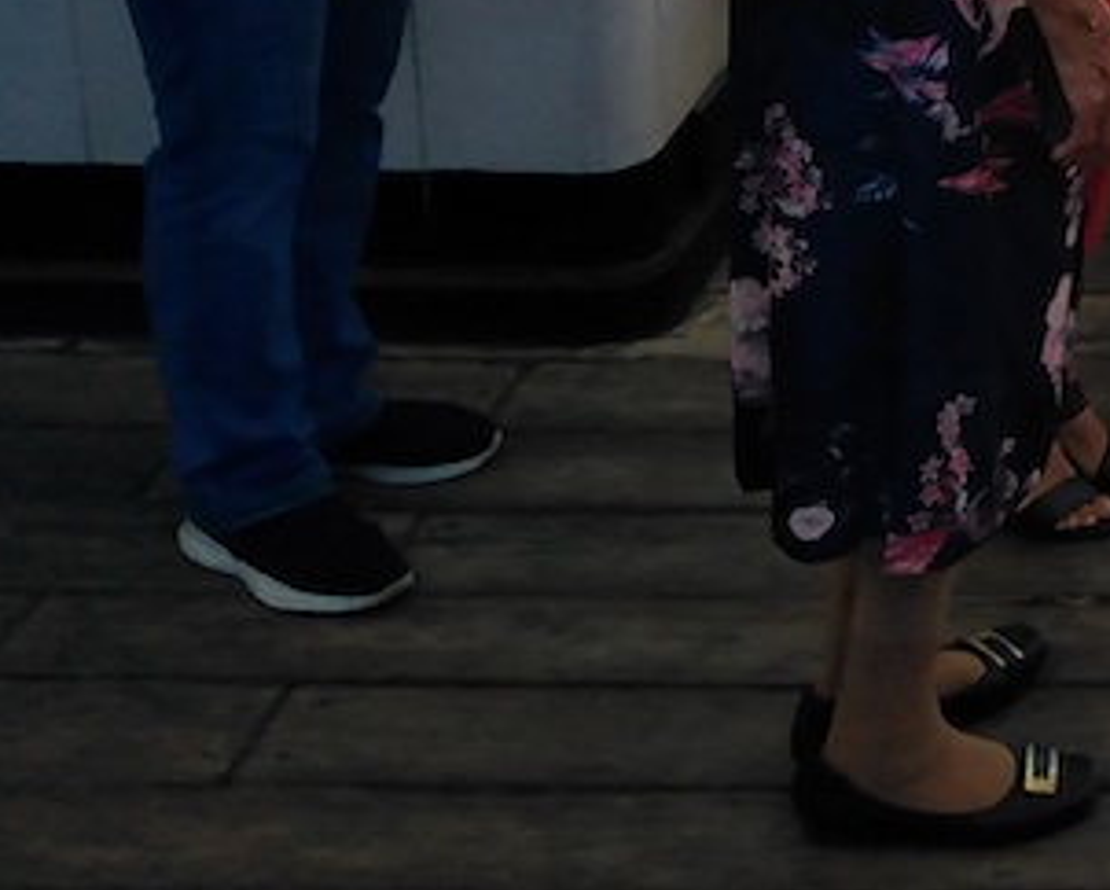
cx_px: 1746
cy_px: -379
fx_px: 2761
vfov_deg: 16.9
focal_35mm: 84
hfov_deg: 19.3
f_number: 1.8
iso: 100
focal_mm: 3.59
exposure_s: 1/760
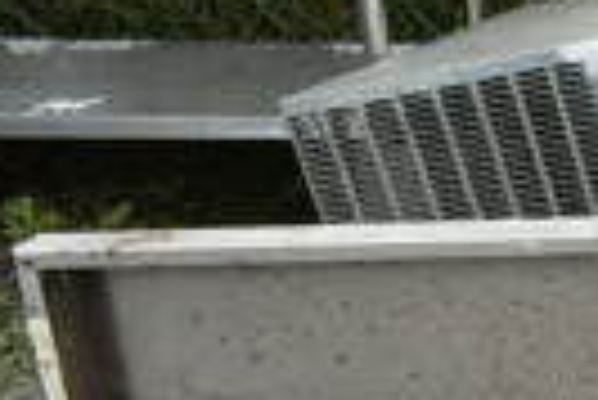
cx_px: 1268
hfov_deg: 13.6
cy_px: 535
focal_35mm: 124
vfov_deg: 10.8
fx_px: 2062
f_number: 7.1
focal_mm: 18
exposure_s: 1/200
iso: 100
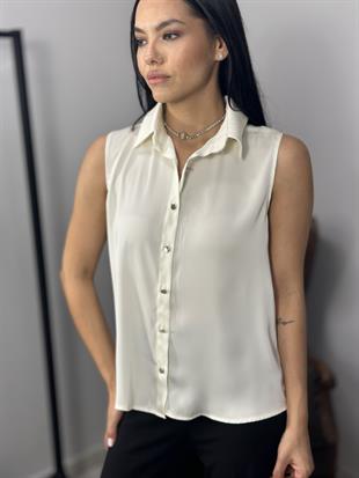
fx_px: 663
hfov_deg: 30.3
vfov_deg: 39.6
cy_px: 239
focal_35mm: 48
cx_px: 180
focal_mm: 6.86
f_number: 1.78
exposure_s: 1/100
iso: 64
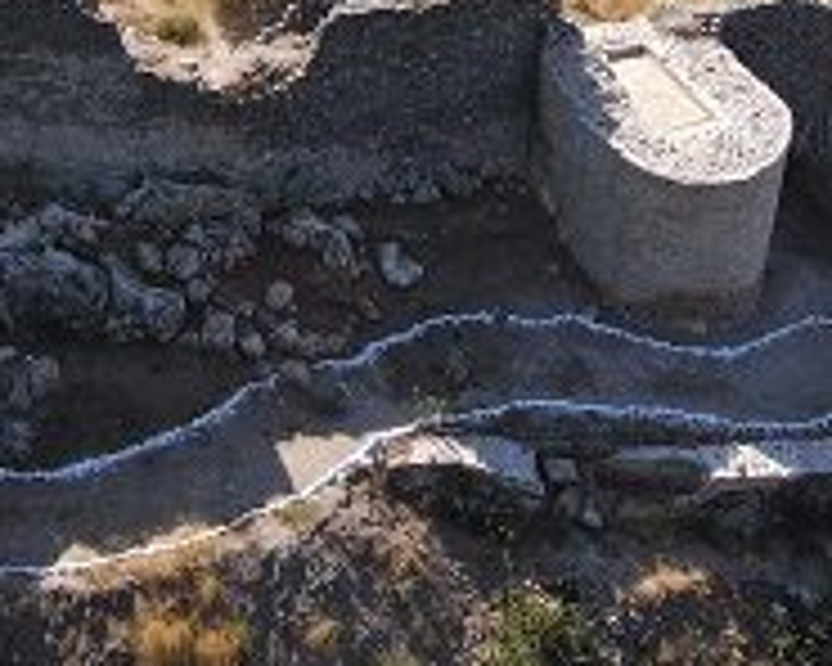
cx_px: 99
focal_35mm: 76
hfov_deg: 24.4
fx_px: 1871
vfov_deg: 18.2
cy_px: -302
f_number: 2.8
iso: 100
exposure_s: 1/400
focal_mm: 4.5
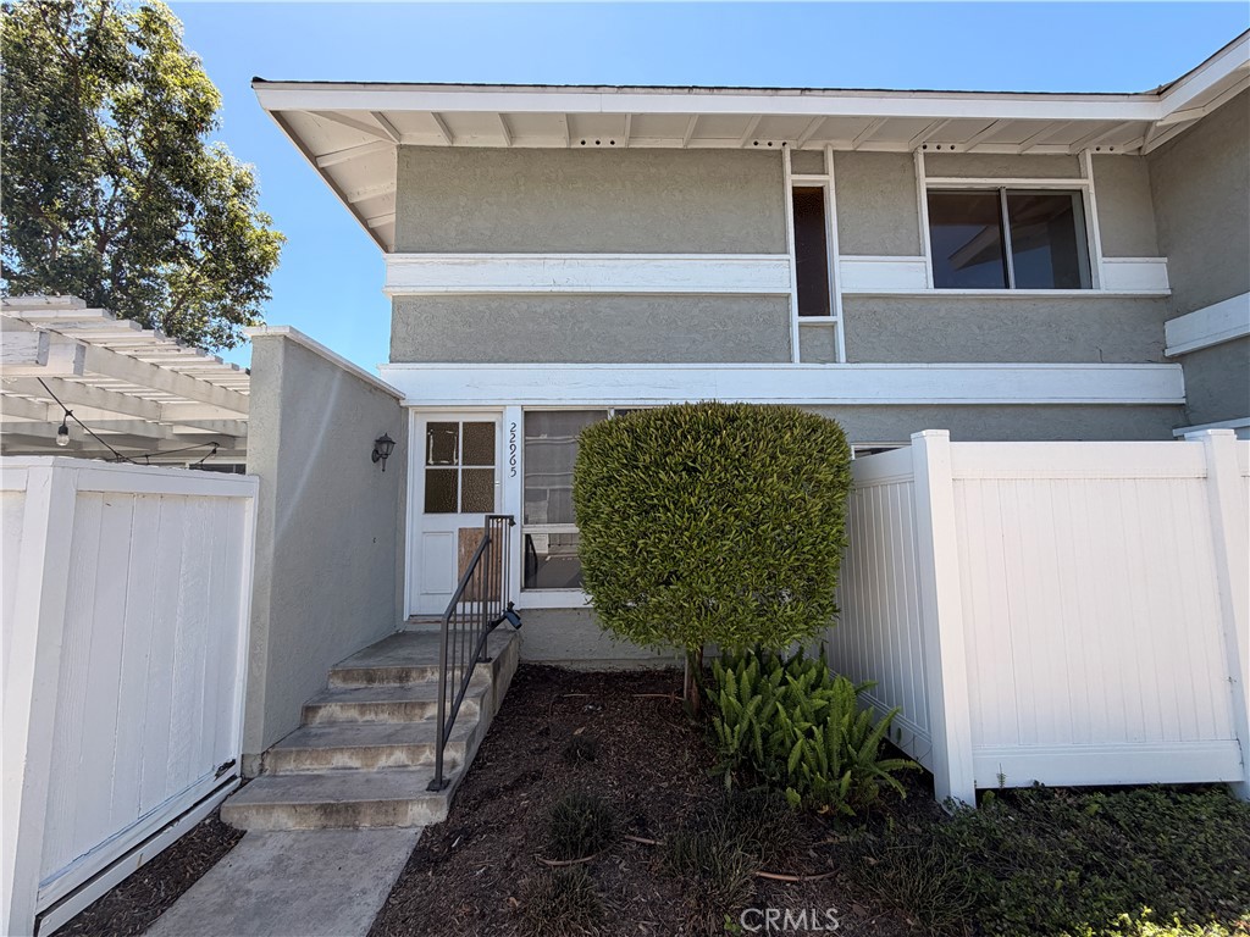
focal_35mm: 14
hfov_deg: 102.1
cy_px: 468
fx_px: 506
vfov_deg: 85.7
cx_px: 625
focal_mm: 2.22
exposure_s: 1/585
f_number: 2.2
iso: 40
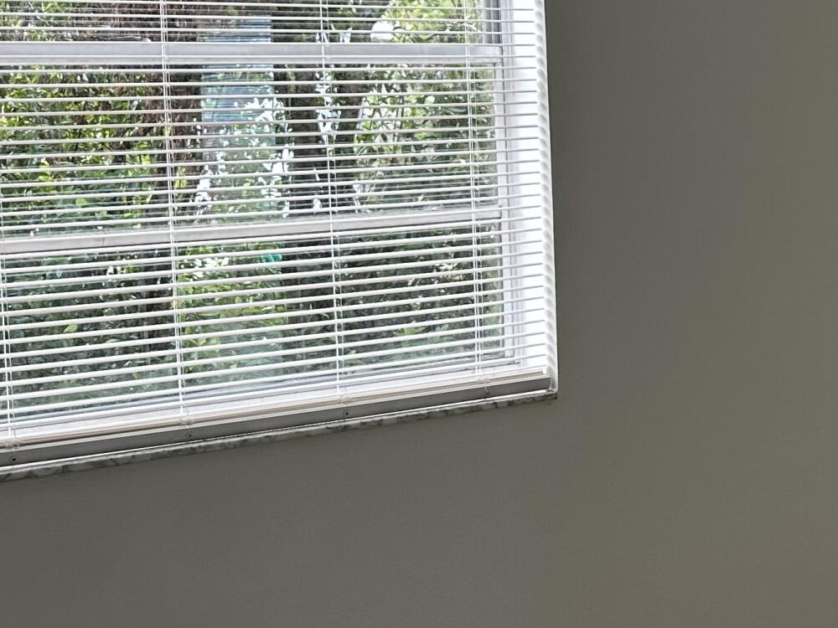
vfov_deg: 20.3
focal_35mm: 72
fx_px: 1743
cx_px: 981
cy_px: 163
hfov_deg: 24.7
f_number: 1.78
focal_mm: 6.86
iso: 100
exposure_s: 1/121
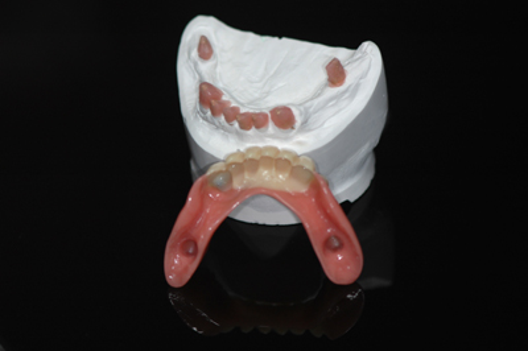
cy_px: 176
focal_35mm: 158
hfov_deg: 13.1
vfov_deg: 8.7
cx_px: 264
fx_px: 2308
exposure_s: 1/60
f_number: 4
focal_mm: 105
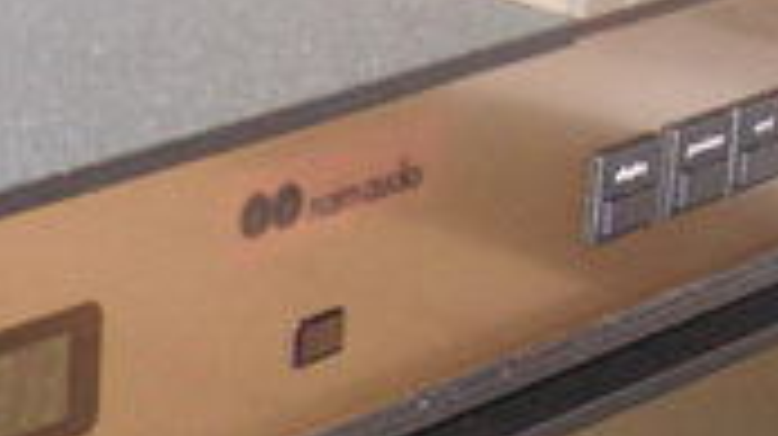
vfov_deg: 8.1
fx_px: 3071
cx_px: -9
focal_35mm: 149
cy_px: 485
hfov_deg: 14.2
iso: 160
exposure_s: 1/45
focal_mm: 6.1
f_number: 2.8
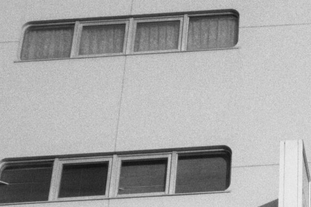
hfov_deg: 15.6
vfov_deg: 10.6
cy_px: 313
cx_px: 424
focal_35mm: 124
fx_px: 1071
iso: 400
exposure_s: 1/250
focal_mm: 18.3
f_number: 13
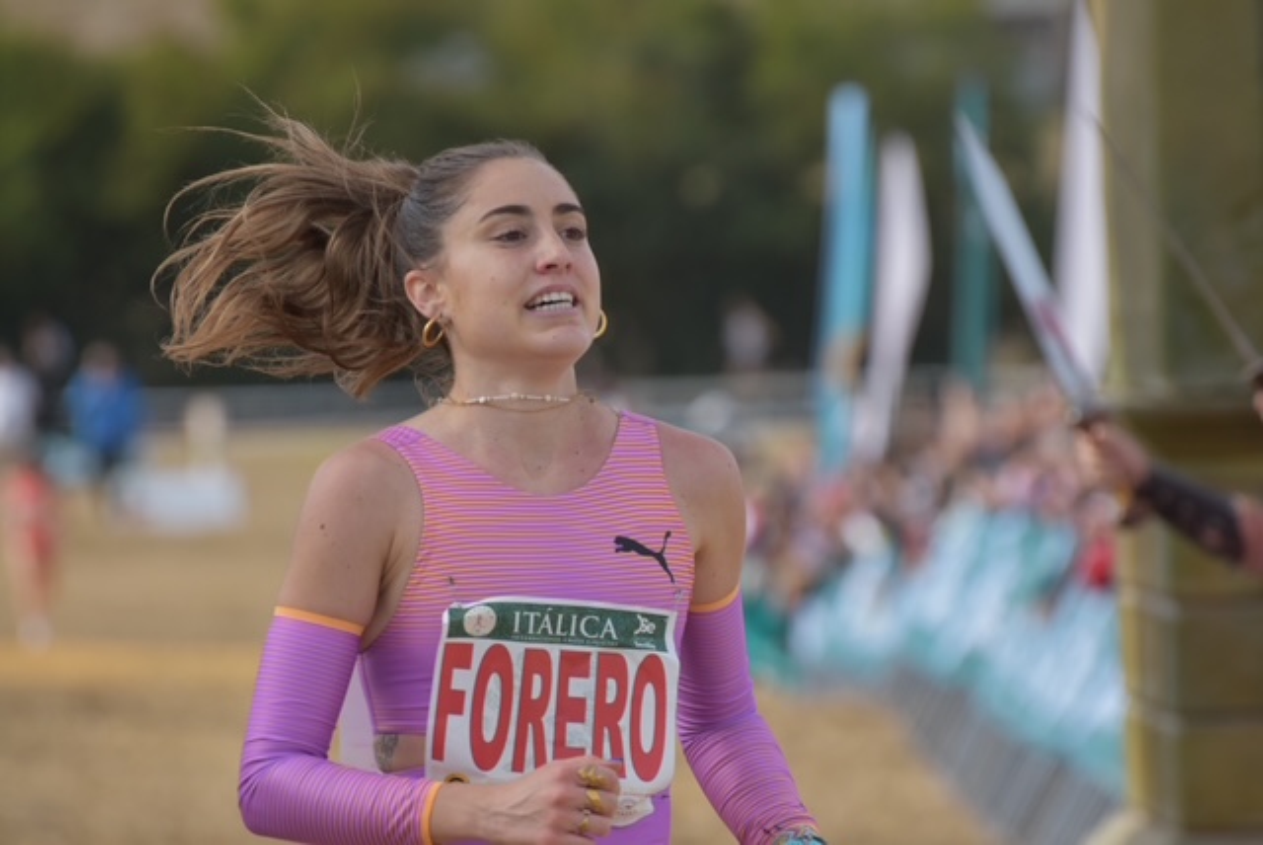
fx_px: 11588
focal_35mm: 330
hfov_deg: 6.2
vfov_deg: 4.2
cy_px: 422
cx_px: 632
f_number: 5.3
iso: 400
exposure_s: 1/1600
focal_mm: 220
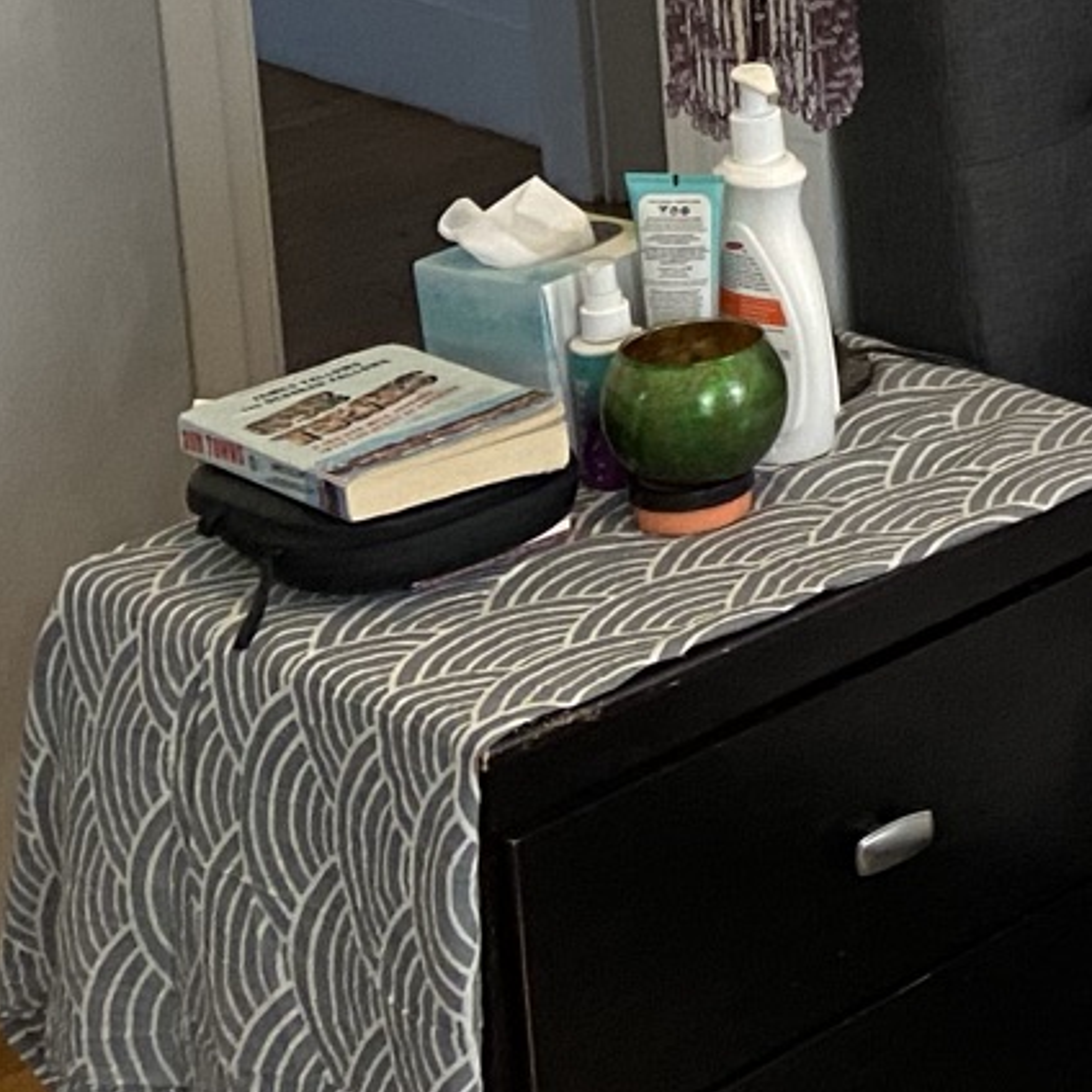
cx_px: 2122
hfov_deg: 13.6
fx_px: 3962
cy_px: -227
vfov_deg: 15.1
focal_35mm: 111
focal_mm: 4.25
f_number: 1.8
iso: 125
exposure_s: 1/60
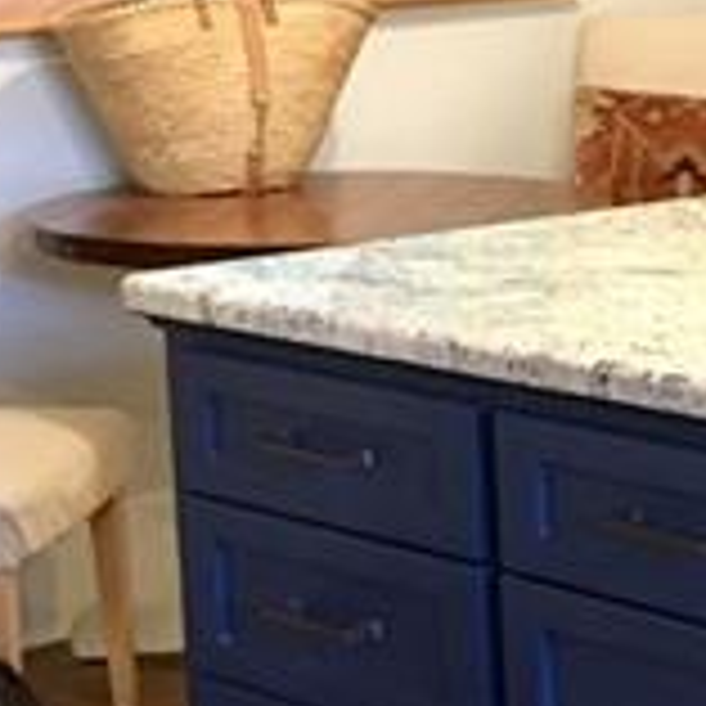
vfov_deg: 13.9
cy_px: 234
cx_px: 1223
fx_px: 2884
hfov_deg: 12.8
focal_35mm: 125
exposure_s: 1/15
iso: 200
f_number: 2.2
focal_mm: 4.15
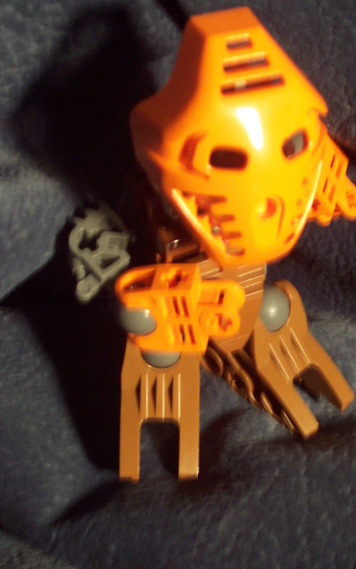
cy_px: 294
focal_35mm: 89
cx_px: 242
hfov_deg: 14.7
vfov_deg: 23.3
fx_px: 1381
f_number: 3.4
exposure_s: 1/8
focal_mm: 8.6
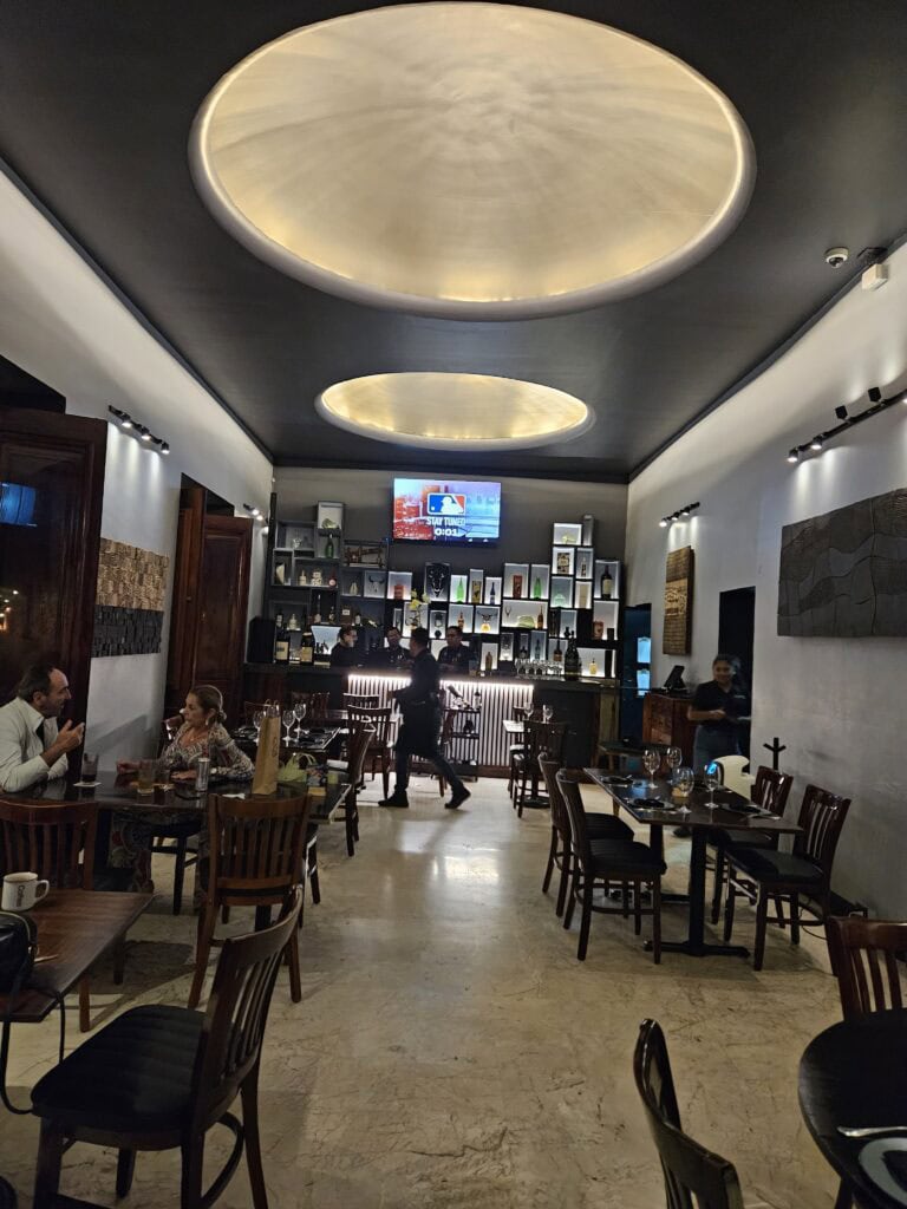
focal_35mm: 23
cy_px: 604
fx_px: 804
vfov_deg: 73.9
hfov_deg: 58.9
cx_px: 454
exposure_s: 1/60
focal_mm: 5.4
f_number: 1.8
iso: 800
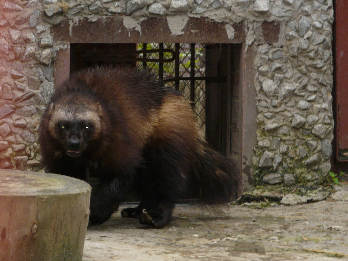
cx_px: 174
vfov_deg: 5.1
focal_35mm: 294
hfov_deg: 6.7
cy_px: 130
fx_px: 2956
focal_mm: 37.9
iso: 160
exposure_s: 1/80
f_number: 3.6
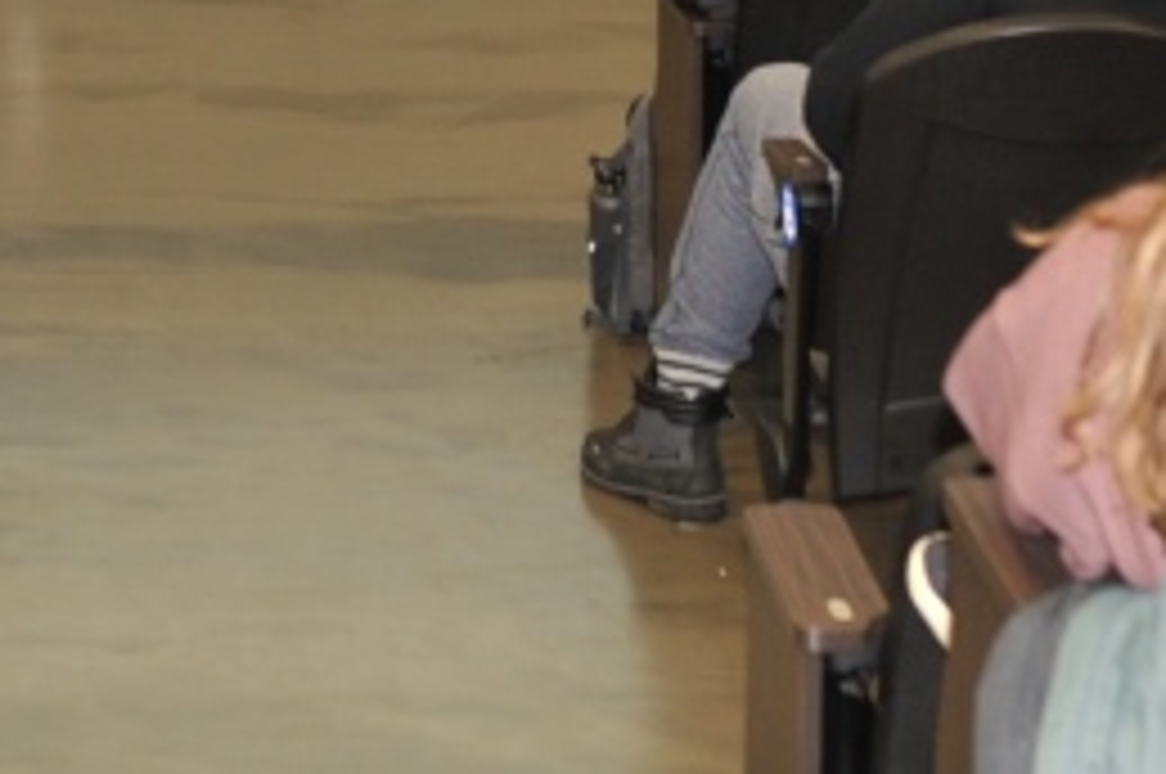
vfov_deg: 8.9
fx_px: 4755
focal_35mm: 147
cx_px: 234
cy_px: -603
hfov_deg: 13.9
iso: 1000
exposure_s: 1/60
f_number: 5
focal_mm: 38
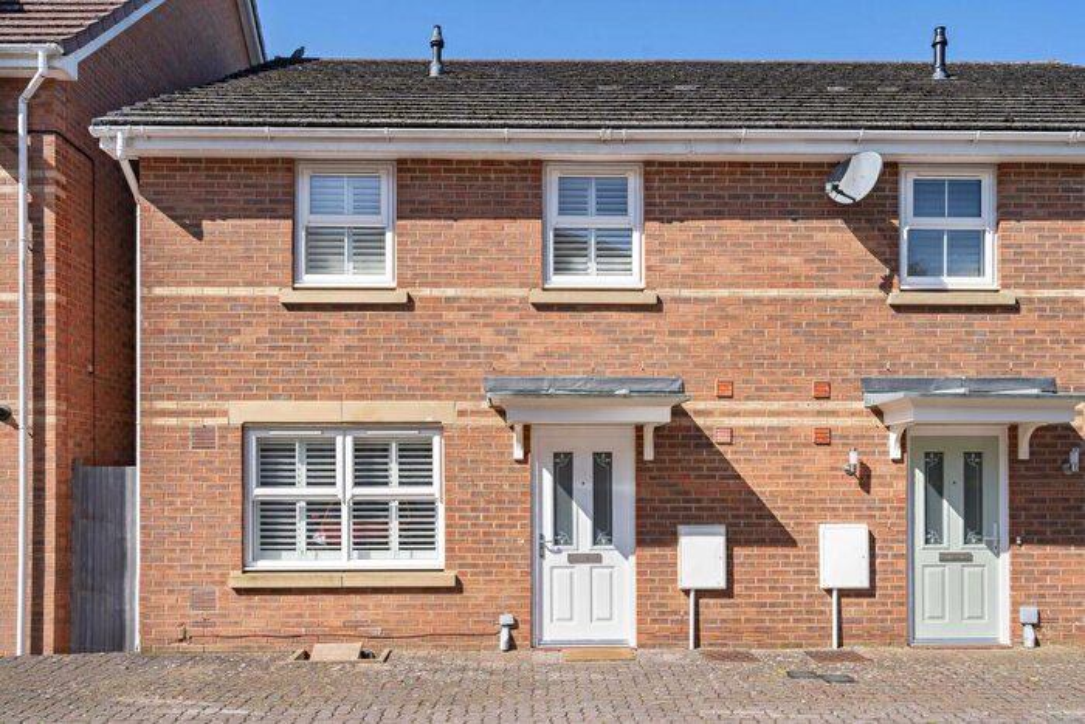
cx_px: 542
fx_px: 904
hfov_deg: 61.9
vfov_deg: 43.6
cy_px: 362
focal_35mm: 30
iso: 400
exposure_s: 1/400
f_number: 9
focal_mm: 30
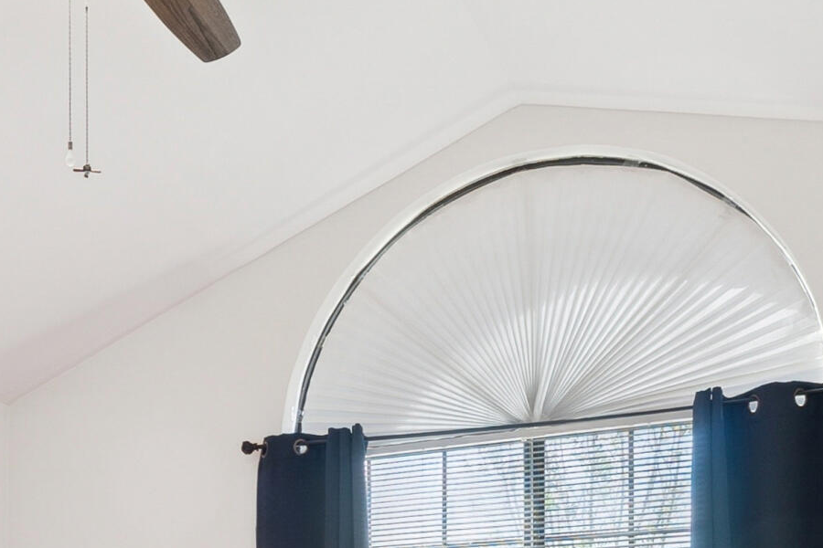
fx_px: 1143
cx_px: 211
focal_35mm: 50
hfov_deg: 38.6
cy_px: 655
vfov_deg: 24.5
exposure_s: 1/13
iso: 100
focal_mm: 10
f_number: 8
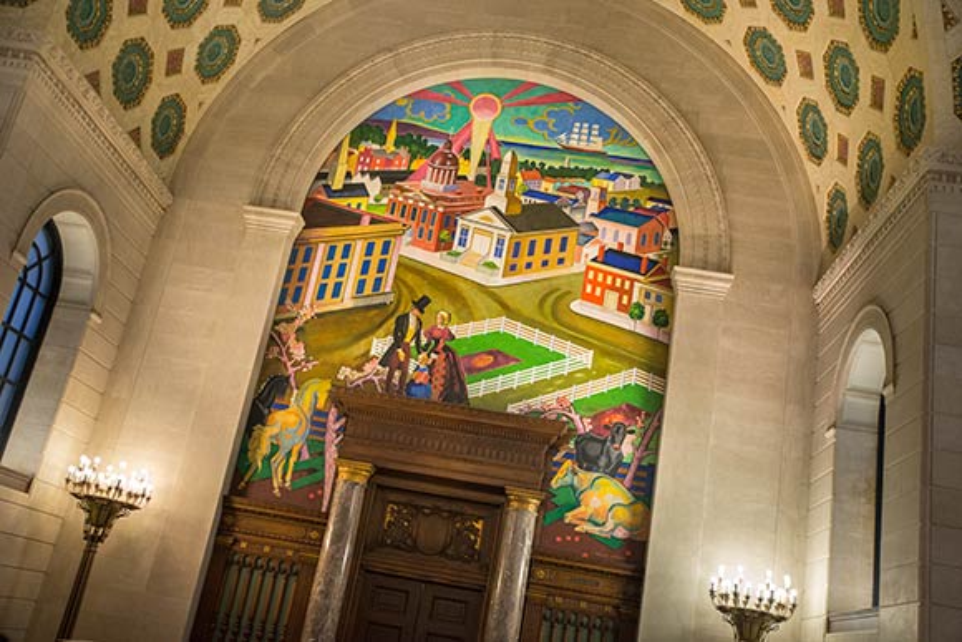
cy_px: 321
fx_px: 935
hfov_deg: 54.4
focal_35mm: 35
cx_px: 481
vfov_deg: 37.9
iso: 1000
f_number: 4.8
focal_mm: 35
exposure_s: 1/125
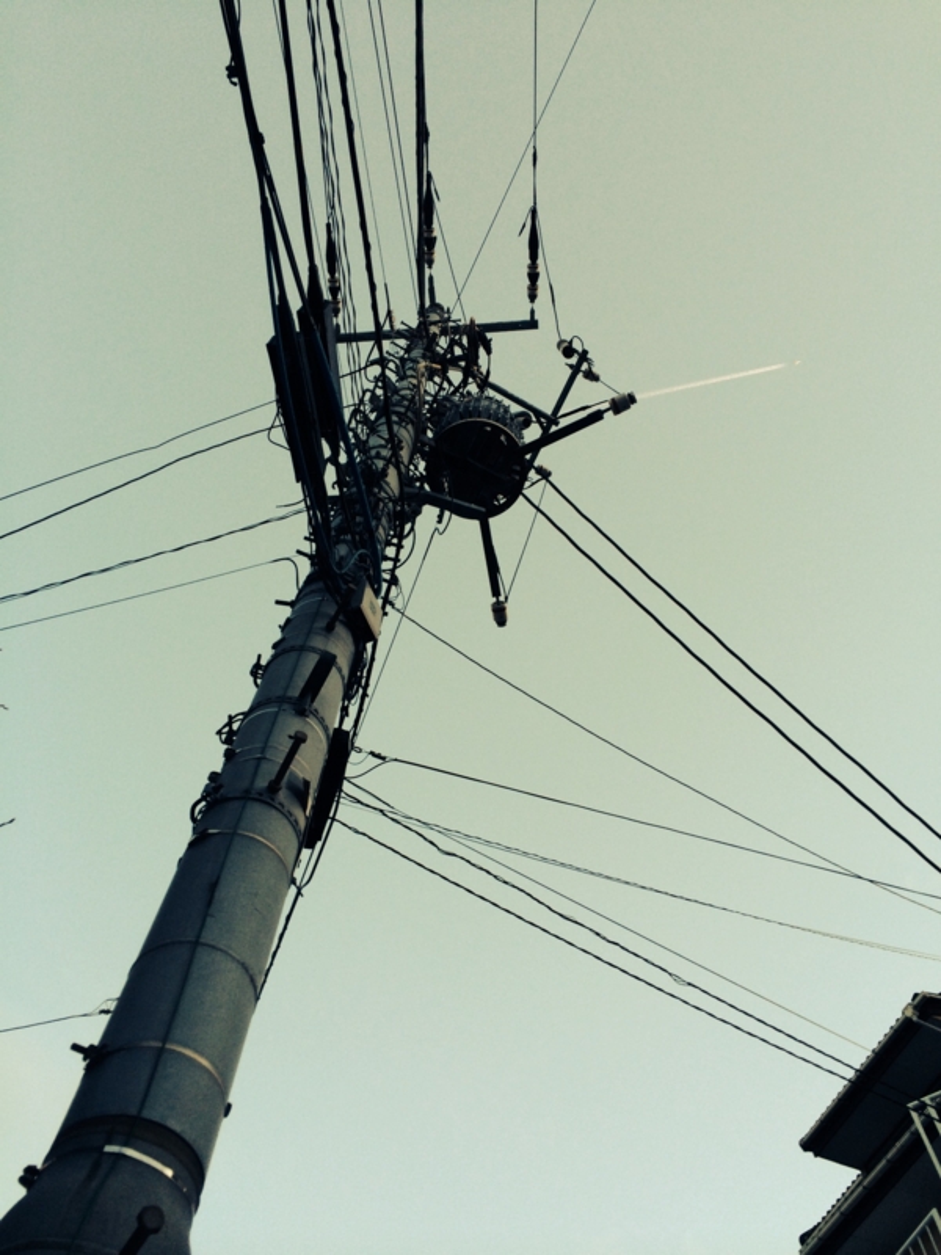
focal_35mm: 30
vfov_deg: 60.0
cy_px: 628
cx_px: 470
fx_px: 1087
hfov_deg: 46.8
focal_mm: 4.12
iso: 50
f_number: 2.2
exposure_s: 1/60
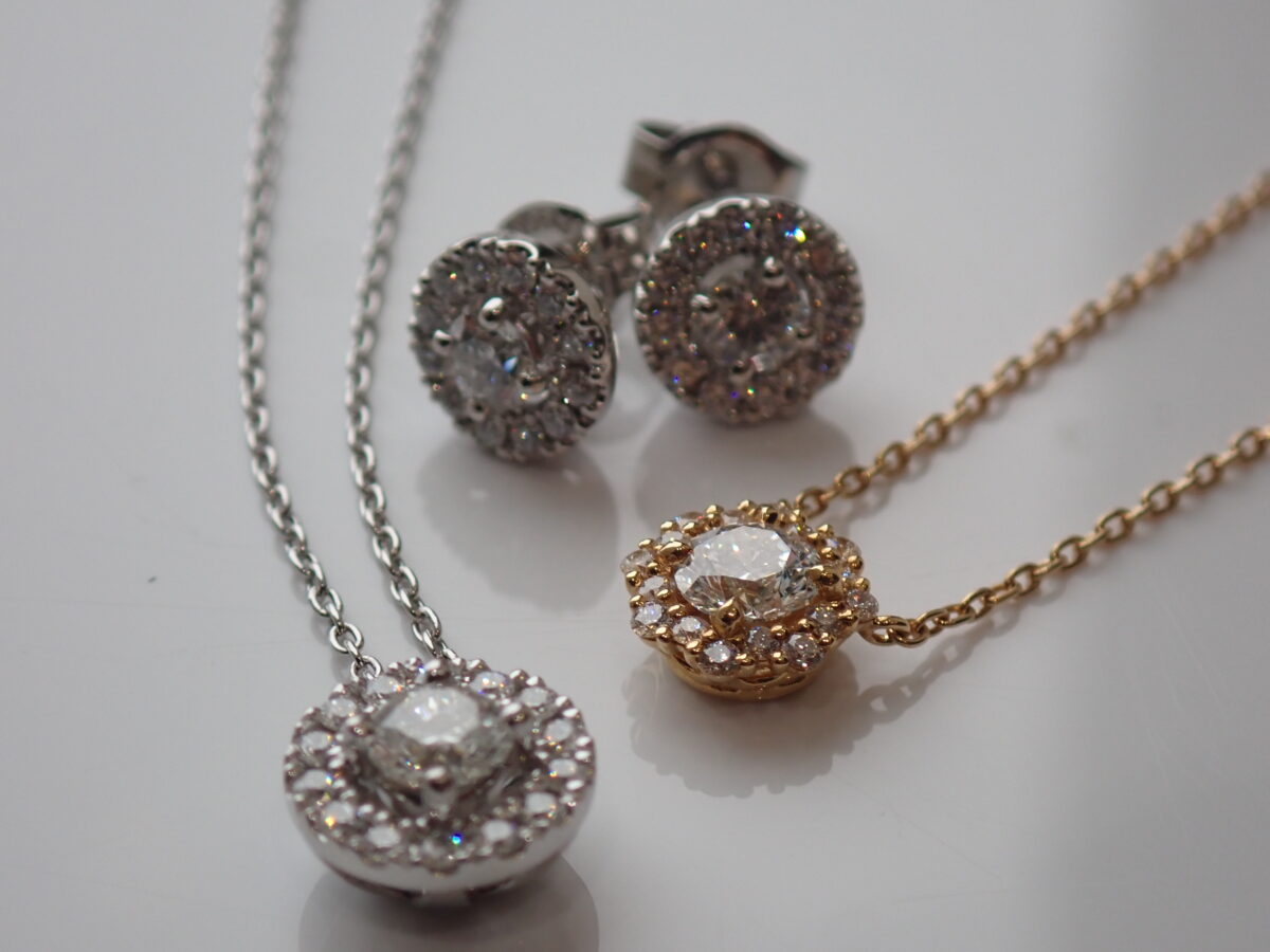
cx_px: 635
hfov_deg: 19.6
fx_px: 3669
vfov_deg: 14.8
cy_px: 476
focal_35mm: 100
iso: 200
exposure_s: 1/200
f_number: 4.9
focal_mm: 18
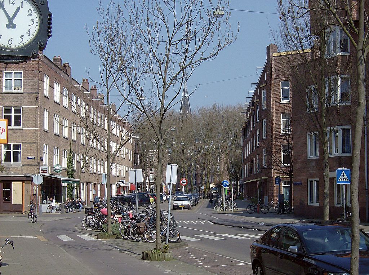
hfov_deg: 27.8
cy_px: 138
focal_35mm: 70
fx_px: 744
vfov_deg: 20.9
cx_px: 184
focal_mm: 11.6
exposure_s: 1/564
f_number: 6.2
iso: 100
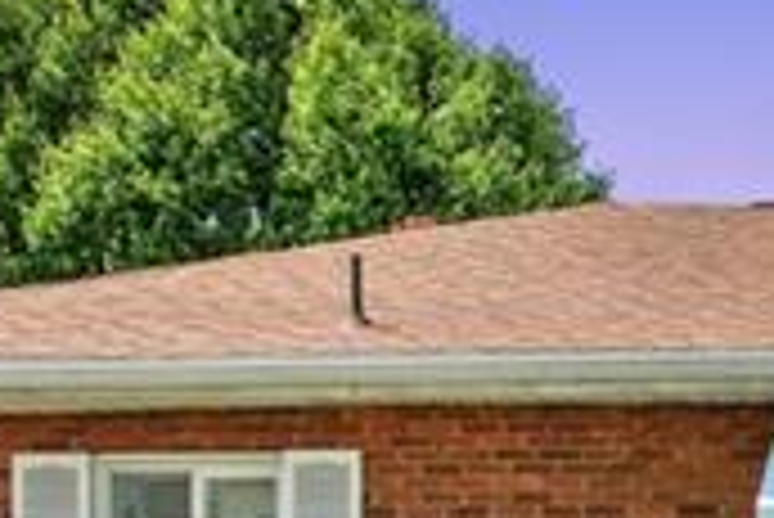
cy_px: 743
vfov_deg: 10.2
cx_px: 1228
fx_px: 2819
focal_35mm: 131
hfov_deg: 14.4
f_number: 2.8
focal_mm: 8.38
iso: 100
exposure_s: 1/2500
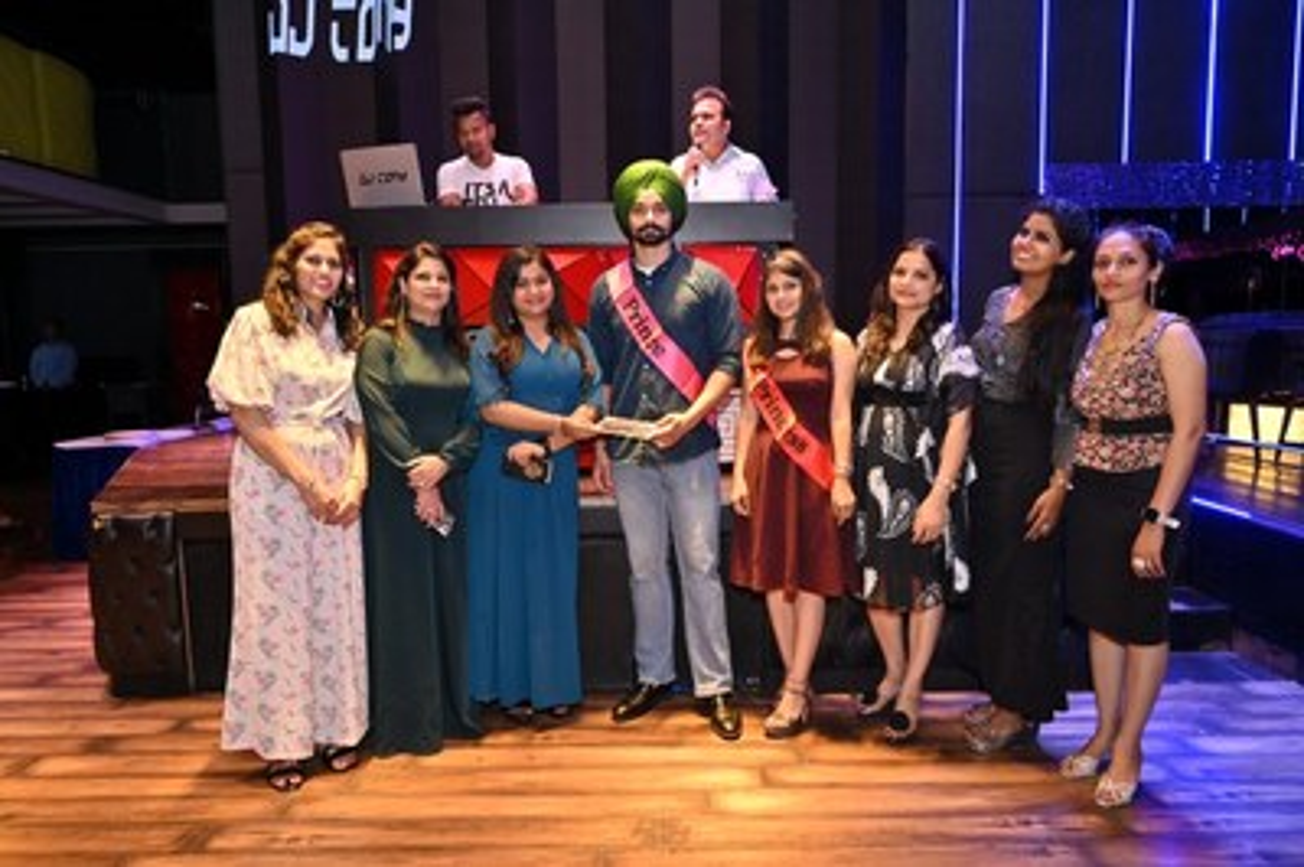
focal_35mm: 24
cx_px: 652
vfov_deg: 53.1
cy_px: 434
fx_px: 869
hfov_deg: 73.8
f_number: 5
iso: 1250
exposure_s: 1/100
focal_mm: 24
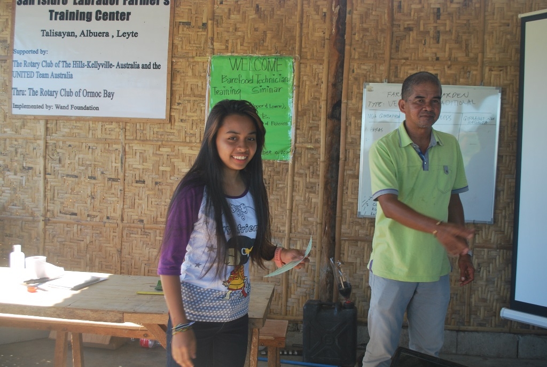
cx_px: 274
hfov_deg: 53.0
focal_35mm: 36
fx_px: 548
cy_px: 184
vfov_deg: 37.0
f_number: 5.6
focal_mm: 24
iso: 200
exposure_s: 1/125
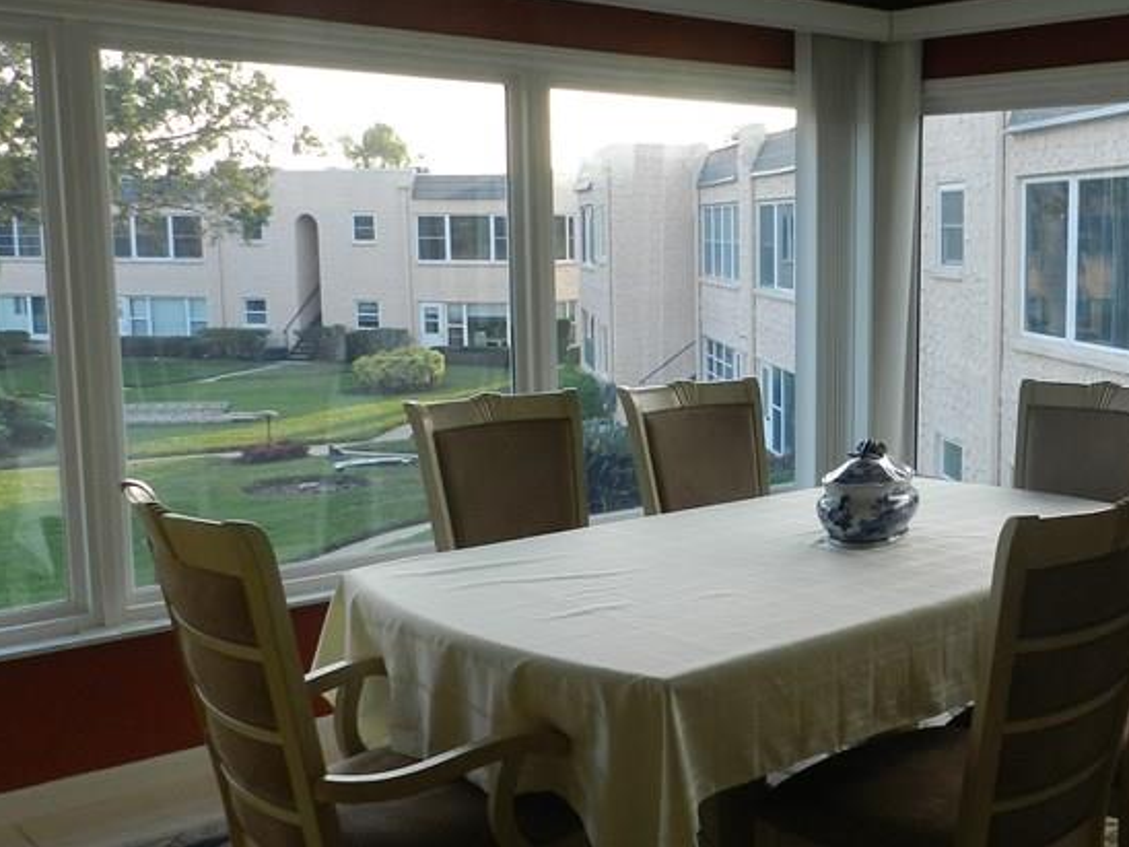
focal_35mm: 43
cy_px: 420
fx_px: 1402
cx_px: 814
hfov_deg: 42.8
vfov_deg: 33.6
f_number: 3.4
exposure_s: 1/100
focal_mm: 4
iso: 160
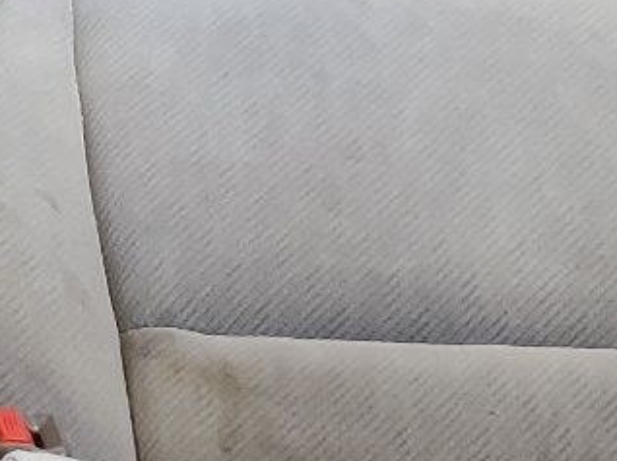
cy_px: -74
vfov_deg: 11.1
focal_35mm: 131
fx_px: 2333
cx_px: -262
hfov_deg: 14.2
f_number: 1.5
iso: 71
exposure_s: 1/60.2
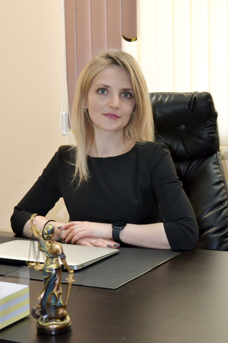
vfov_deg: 36.9
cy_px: 172
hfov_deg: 25.1
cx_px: 114
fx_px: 513
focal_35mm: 54
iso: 800
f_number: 5
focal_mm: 36
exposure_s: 1/60
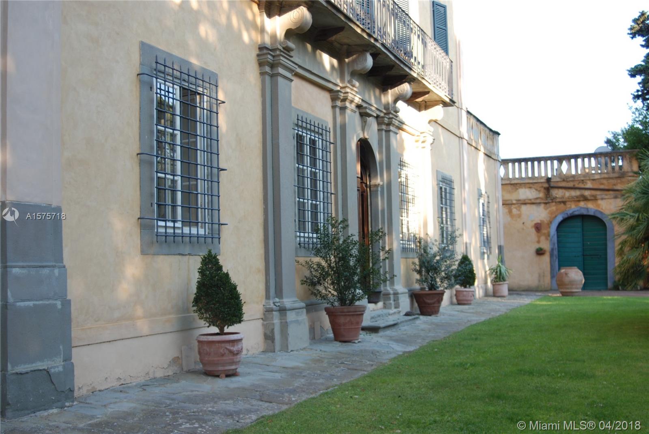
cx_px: 324
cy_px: 217
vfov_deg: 32.0
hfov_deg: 46.4
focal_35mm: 42
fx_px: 758
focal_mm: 28
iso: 125
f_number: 3.5
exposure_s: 1/125
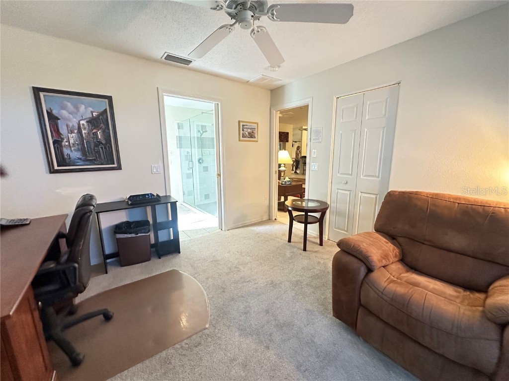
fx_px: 206
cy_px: 190
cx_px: 254
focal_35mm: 14
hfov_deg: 102.1
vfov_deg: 85.7
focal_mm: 2.22
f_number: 2.2
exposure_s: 1/60
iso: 800
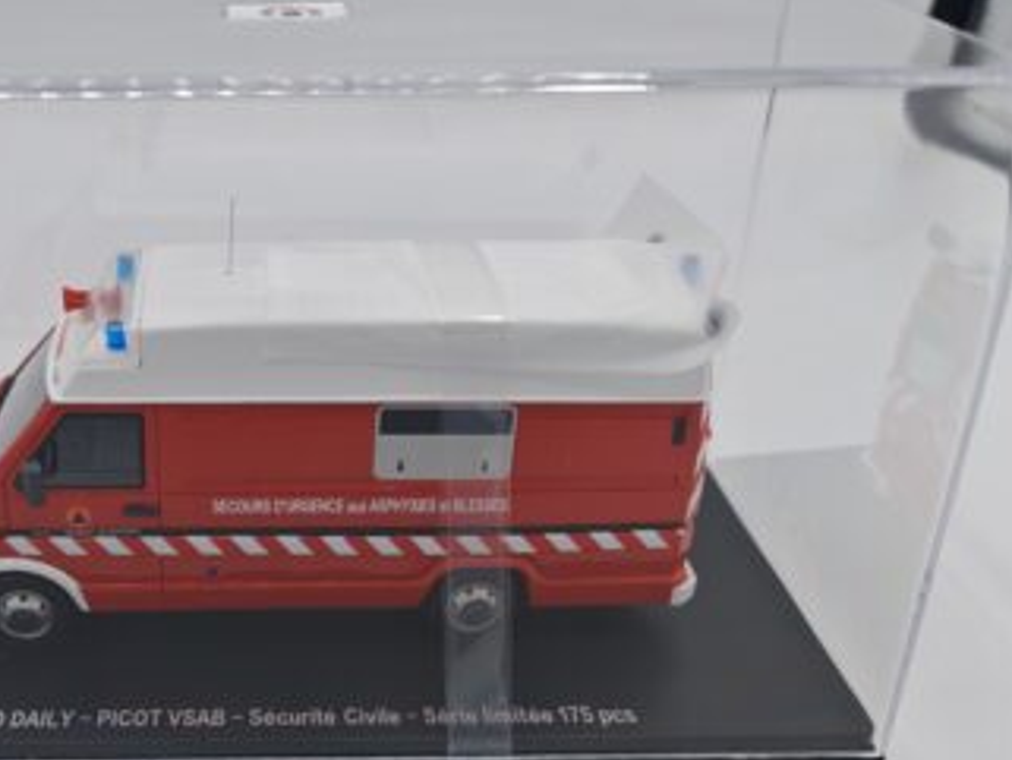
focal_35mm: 42
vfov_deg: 33.8
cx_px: 249
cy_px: 553
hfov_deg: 43.3
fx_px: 1228
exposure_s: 1/410
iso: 50
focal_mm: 6.67
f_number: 1.9
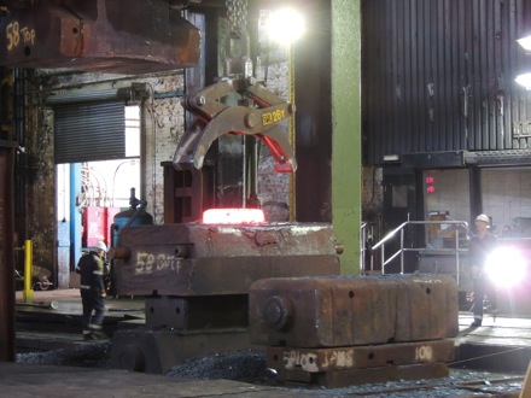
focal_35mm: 105
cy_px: 199
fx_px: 1611
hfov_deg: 18.7
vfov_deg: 14.1
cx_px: 266
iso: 800
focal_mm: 18.7
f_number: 4.2
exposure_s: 1/6
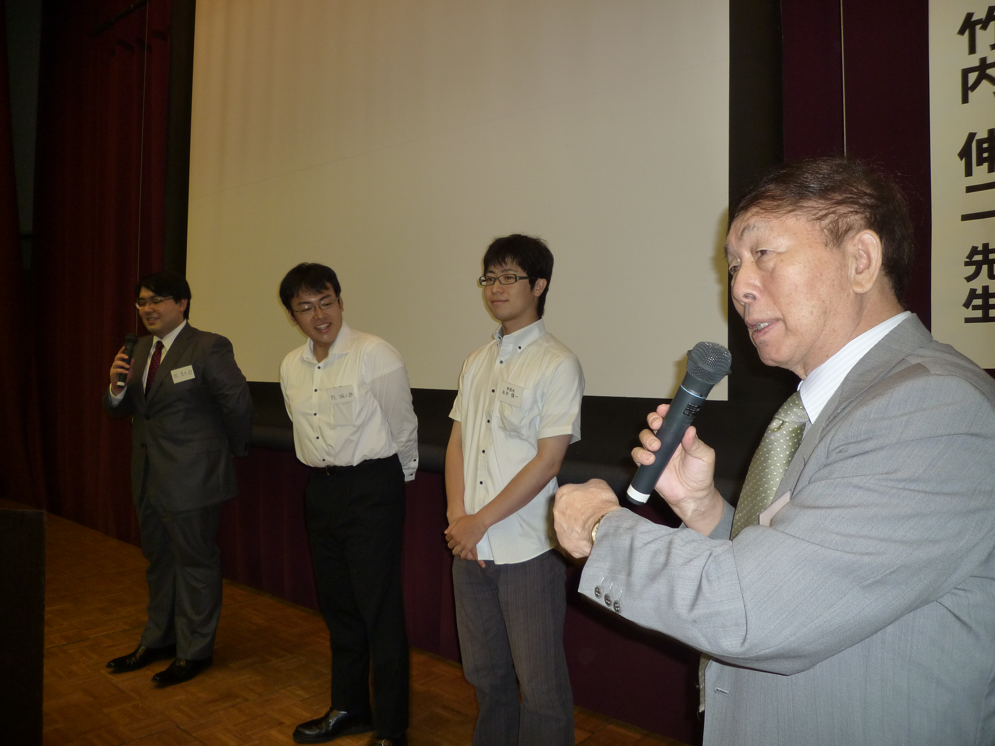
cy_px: 373
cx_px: 498
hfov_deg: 65.3
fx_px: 776
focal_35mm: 27
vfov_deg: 51.4
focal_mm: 4.7
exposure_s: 1/30
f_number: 2.9
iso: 160
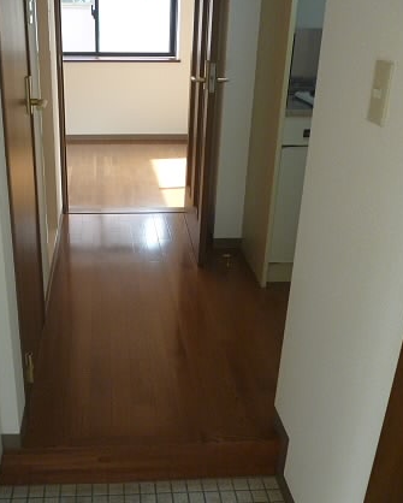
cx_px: 134
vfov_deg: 49.1
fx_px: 551
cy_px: 248
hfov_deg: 39.7
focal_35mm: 37
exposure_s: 1/60
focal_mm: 5
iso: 400
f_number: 3.1
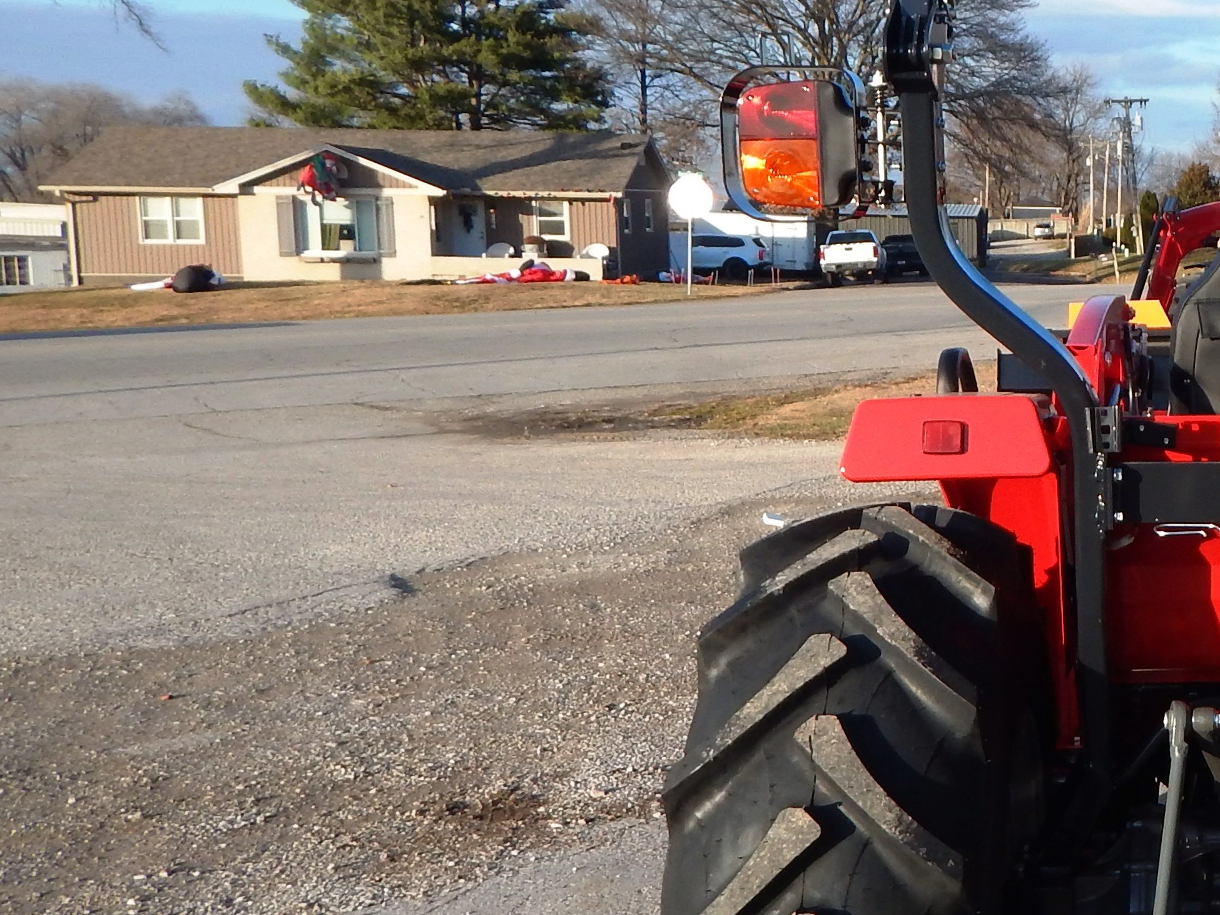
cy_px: 482
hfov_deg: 31.6
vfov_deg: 28.0
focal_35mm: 52
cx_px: 1419
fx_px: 1832
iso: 125
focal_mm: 4
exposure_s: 1/800
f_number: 3
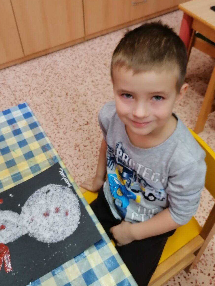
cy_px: 118
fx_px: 306
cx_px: 93
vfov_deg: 49.9
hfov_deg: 38.6
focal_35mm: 37
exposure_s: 1/33.3
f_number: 1.8
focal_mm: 4.75
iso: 125
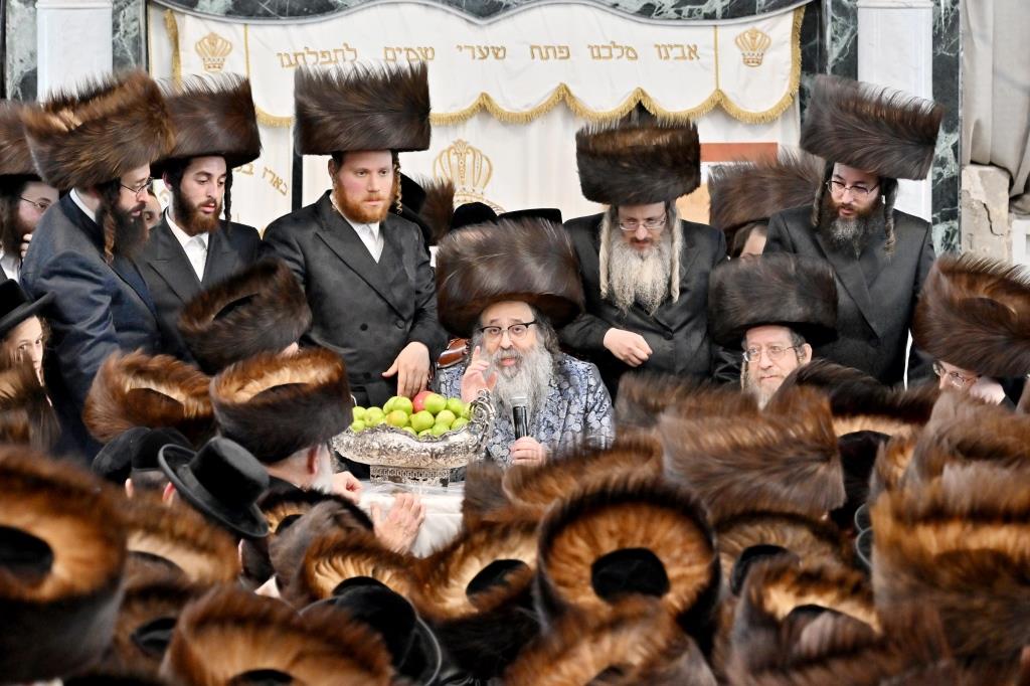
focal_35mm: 180
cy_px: 343
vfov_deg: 7.6
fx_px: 5148
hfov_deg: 11.4
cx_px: 515
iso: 1250
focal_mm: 120
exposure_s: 1/320
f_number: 4
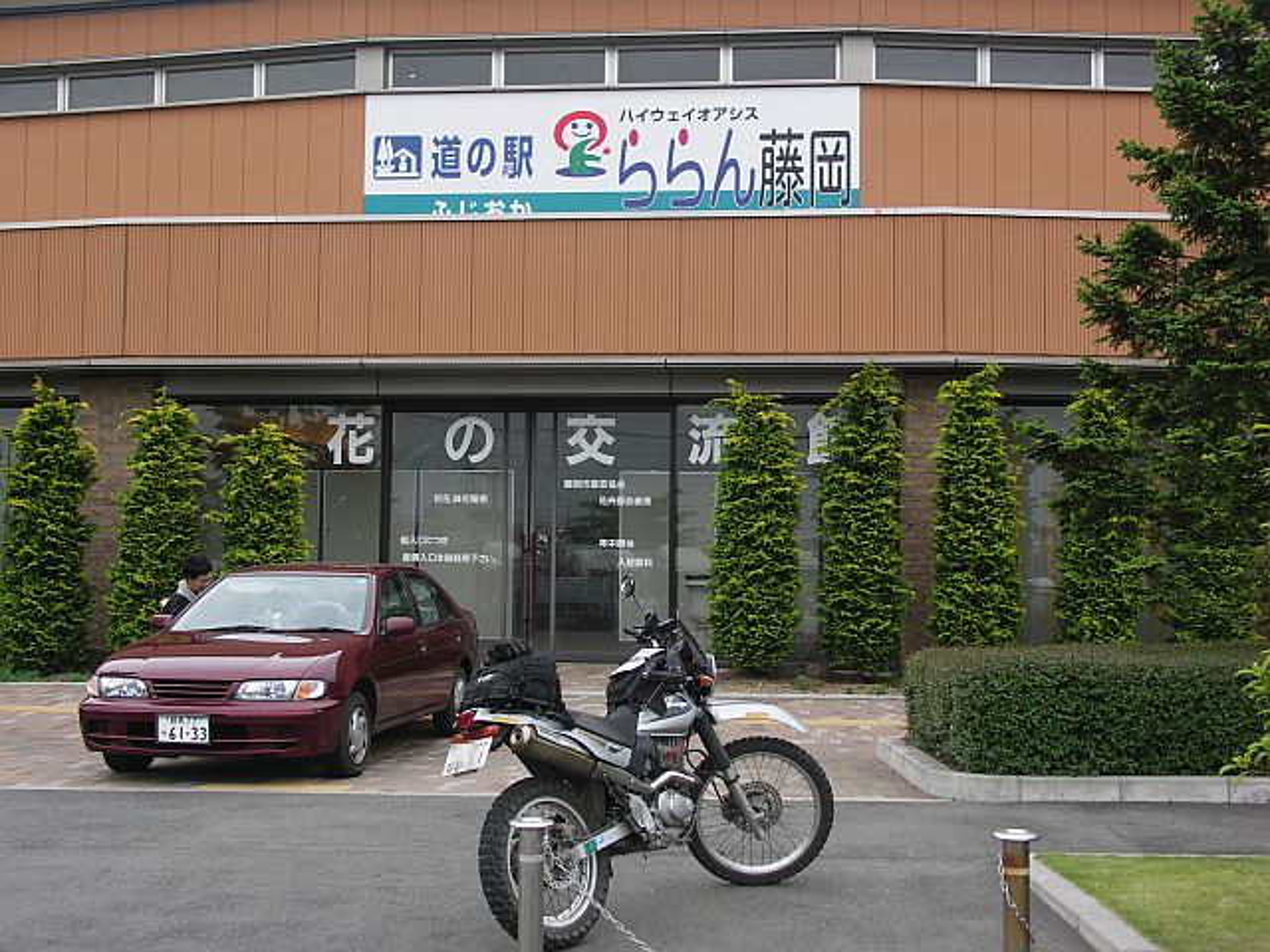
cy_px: 476
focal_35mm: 44
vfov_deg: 32.9
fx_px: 1614
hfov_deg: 42.9
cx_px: 635
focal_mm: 11.4
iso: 50
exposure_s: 1/100
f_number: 3.2
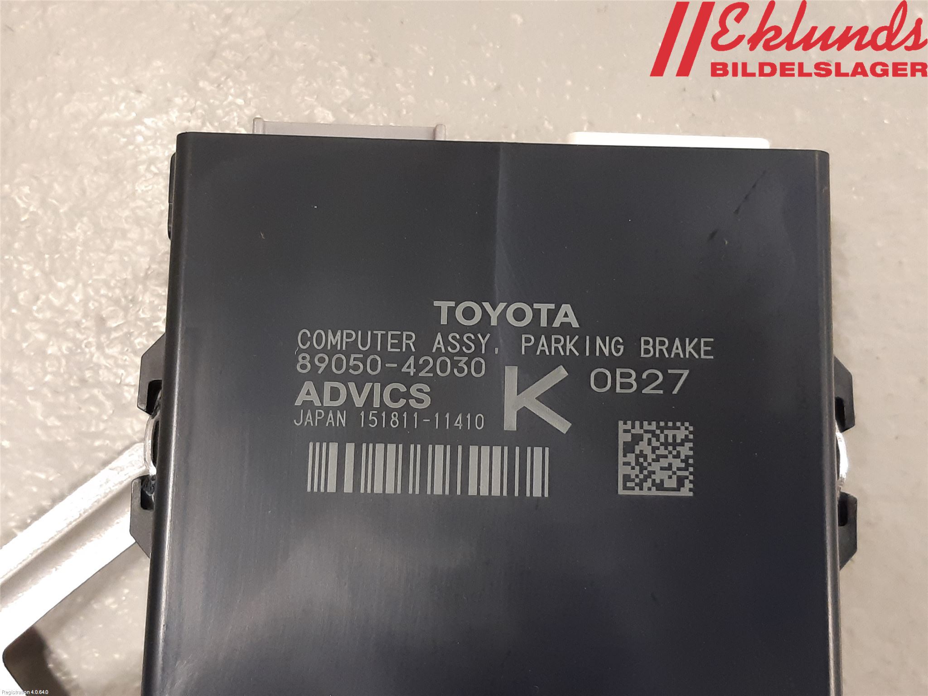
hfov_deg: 67.3
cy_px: 348
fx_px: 697
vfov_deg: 53.1
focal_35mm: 26
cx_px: 464
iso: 200
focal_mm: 3.93
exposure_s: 1/33
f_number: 1.7
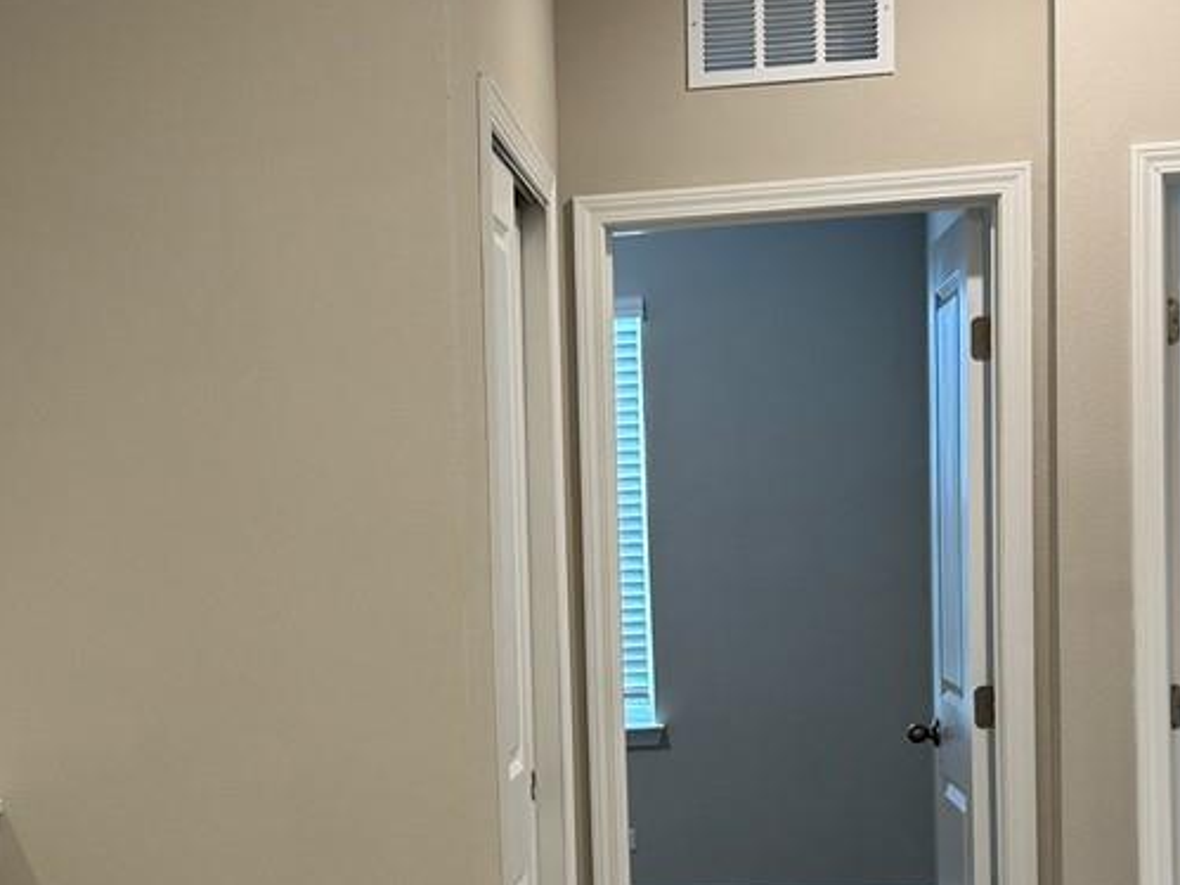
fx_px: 2624
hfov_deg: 25.1
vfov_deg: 18.9
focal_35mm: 77
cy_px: 762
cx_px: 296
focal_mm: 6.76
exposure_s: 1/60
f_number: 1.78
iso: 125
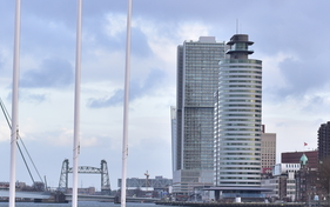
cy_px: 104
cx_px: 217
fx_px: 1467
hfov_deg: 12.8
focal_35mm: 163
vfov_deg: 8.1
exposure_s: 1/160
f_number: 4.5
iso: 125
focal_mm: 50
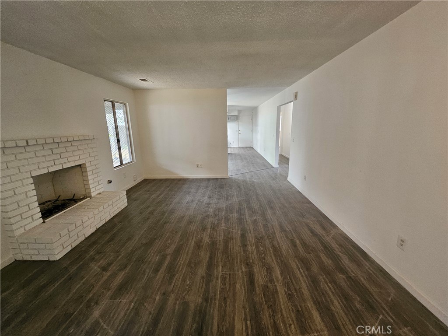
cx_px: 224
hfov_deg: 106.2
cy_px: 168
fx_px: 168
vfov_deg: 89.9
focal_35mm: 13
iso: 320
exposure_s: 1/40
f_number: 2.2
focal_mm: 1.74
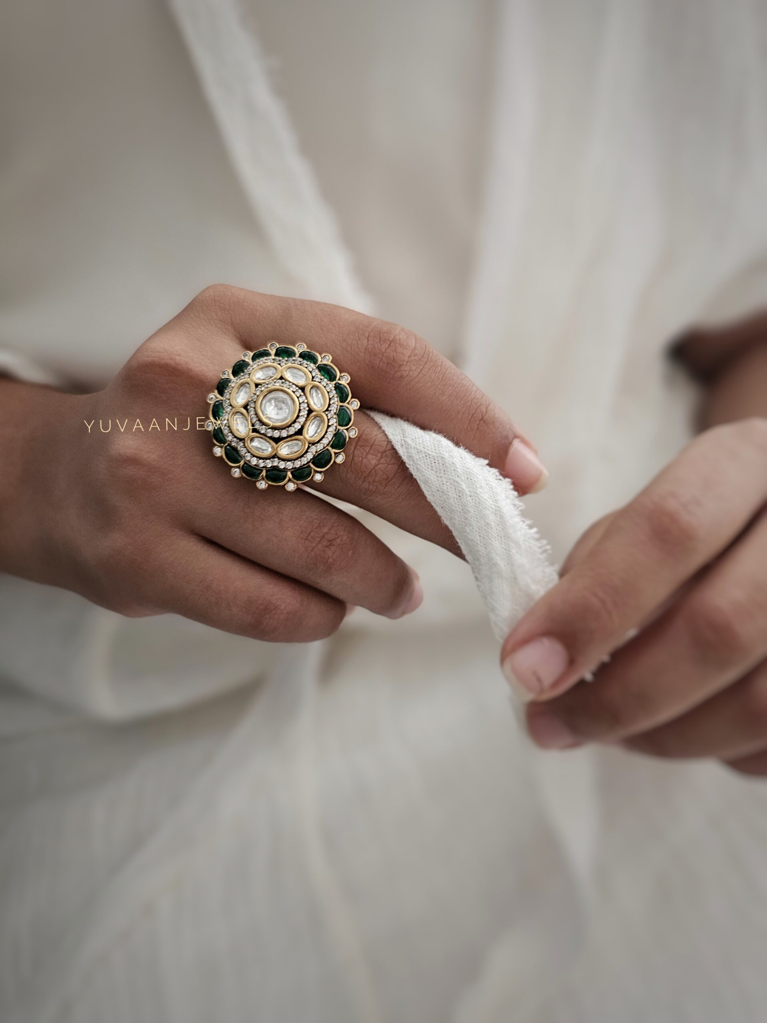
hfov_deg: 58.9
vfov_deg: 73.9
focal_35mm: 23
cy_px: 512
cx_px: 384
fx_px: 679
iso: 320
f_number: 1.7
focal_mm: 6.3
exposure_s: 1/45
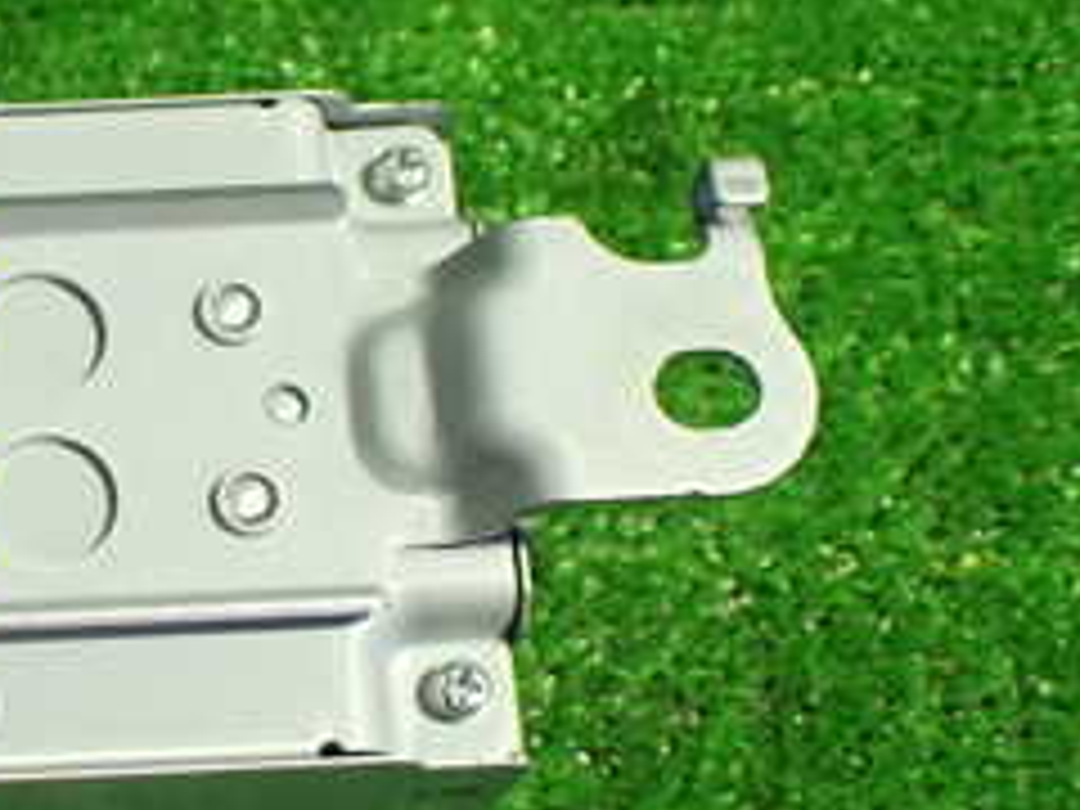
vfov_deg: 19.6
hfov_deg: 24.4
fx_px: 2340
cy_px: 500
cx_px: -81
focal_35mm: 75
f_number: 2.3
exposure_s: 1/100
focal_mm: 5.4
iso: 800
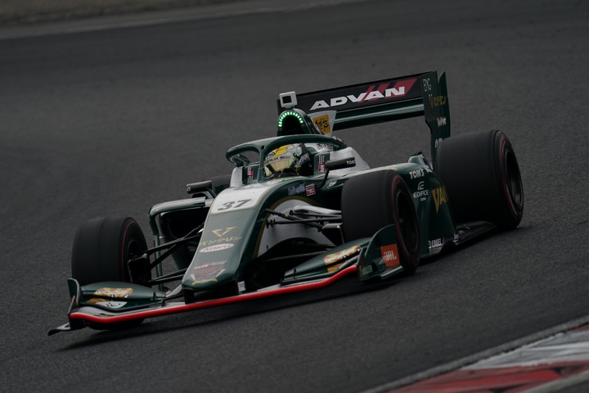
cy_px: 196
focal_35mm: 600
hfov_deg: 3.4
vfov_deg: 2.3
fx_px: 9816
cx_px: 294
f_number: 8
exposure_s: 1/800
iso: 250
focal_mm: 600
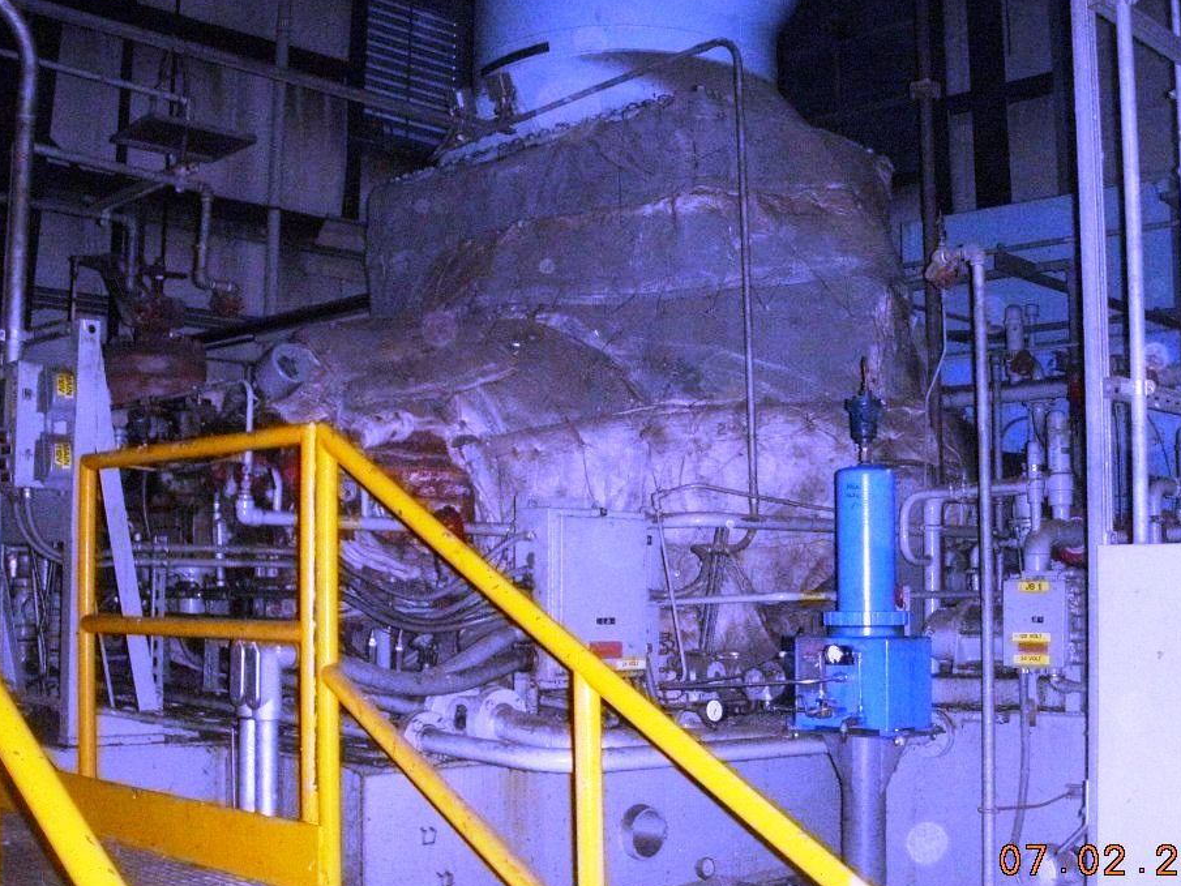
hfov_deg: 43.8
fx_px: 1467
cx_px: 643
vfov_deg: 33.6
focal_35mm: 43
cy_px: 465
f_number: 3.3
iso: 800
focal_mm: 6.3
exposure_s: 1/250
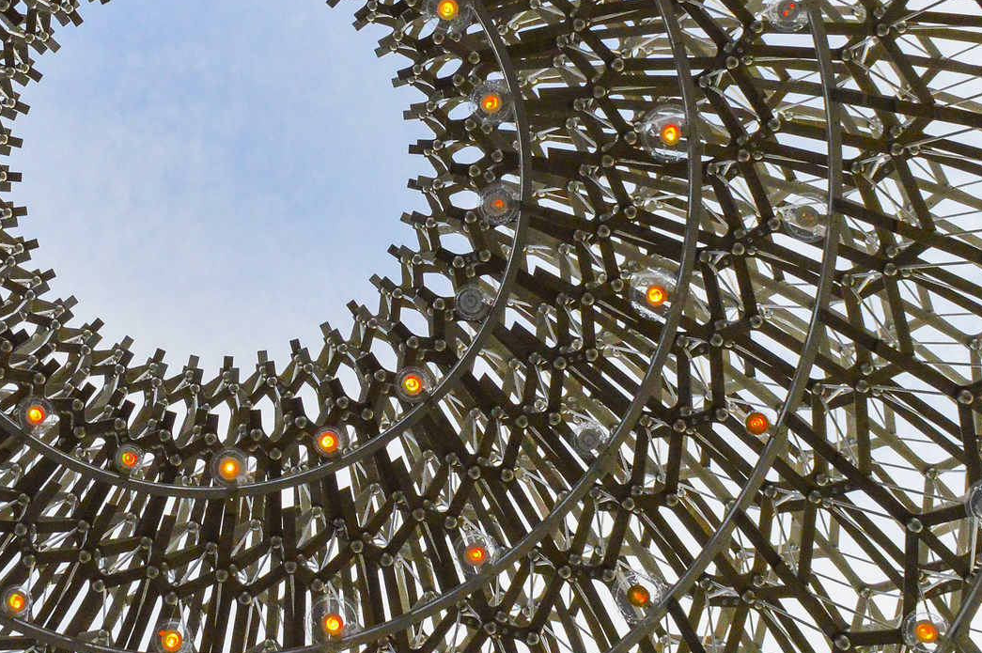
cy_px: 168
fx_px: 1690
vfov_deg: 21.7
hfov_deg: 31.7
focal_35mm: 62
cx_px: 220
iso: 1600
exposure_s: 1/250
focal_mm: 18
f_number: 10
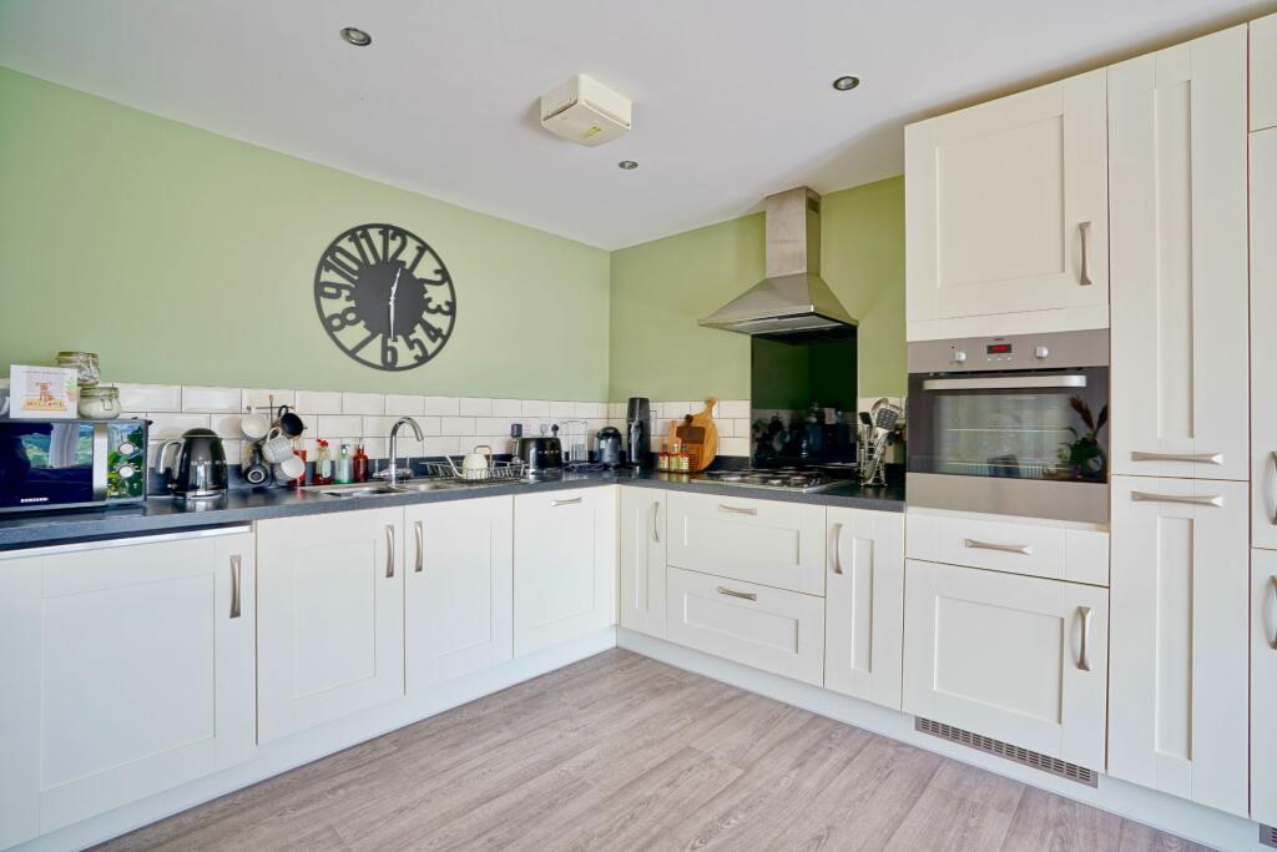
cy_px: 426
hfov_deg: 96.7
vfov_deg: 73.8
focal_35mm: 16
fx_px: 568
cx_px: 638
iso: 100
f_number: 5.6
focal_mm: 16
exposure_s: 1/5
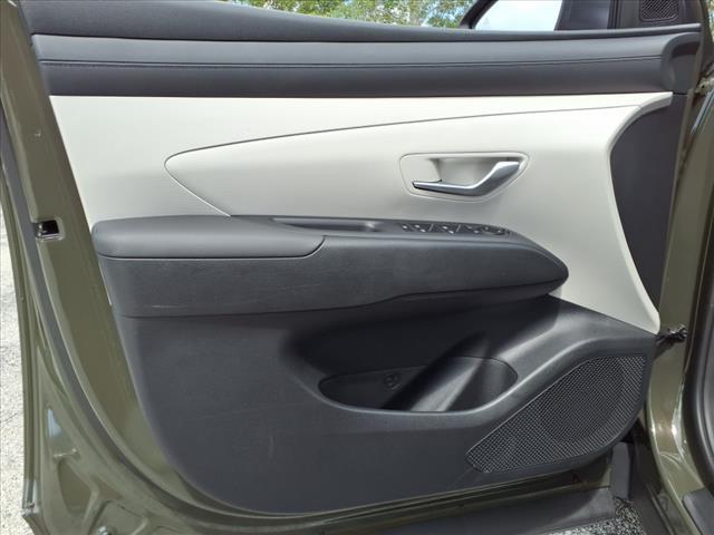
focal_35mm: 27
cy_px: 268
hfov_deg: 65.3
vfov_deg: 51.4
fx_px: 557
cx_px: 357
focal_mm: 3.58
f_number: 1.9
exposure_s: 1/556
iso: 40
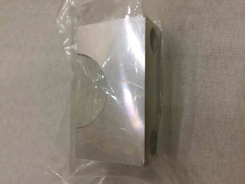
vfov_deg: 48.3
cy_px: 92
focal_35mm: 29
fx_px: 205
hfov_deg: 61.6
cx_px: 122
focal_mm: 4.15
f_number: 2.2
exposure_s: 1/30
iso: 80
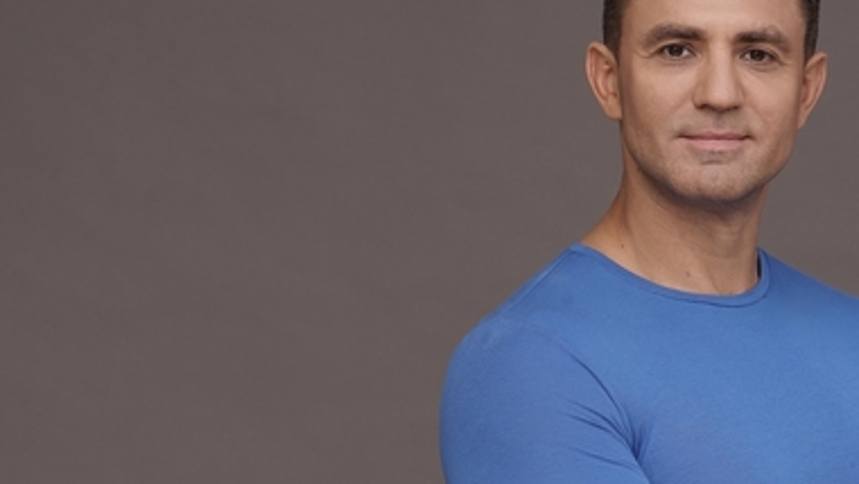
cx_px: 563
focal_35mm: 190
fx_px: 4329
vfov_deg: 6.4
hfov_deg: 11.3
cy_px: 321
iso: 320
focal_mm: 115
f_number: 10
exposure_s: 1/160
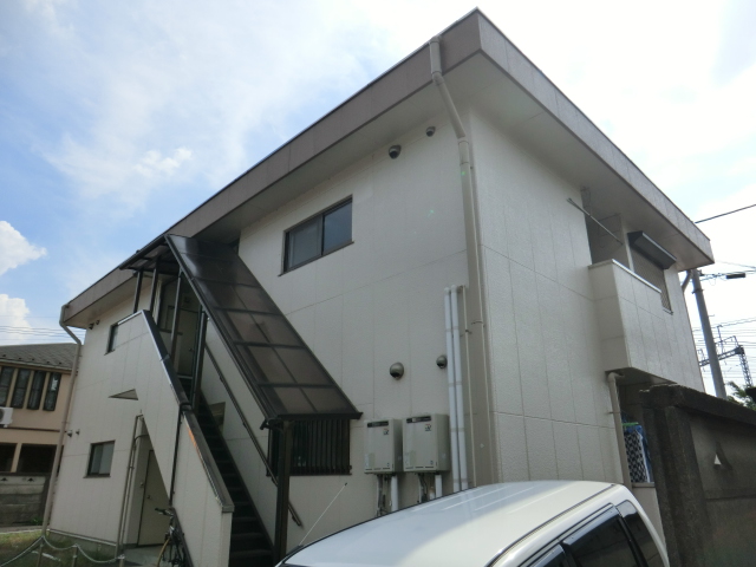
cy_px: 284
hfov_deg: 71.6
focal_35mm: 24
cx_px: 378
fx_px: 524
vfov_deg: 56.8
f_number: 7.5
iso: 80
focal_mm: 4.3
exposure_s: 1/320
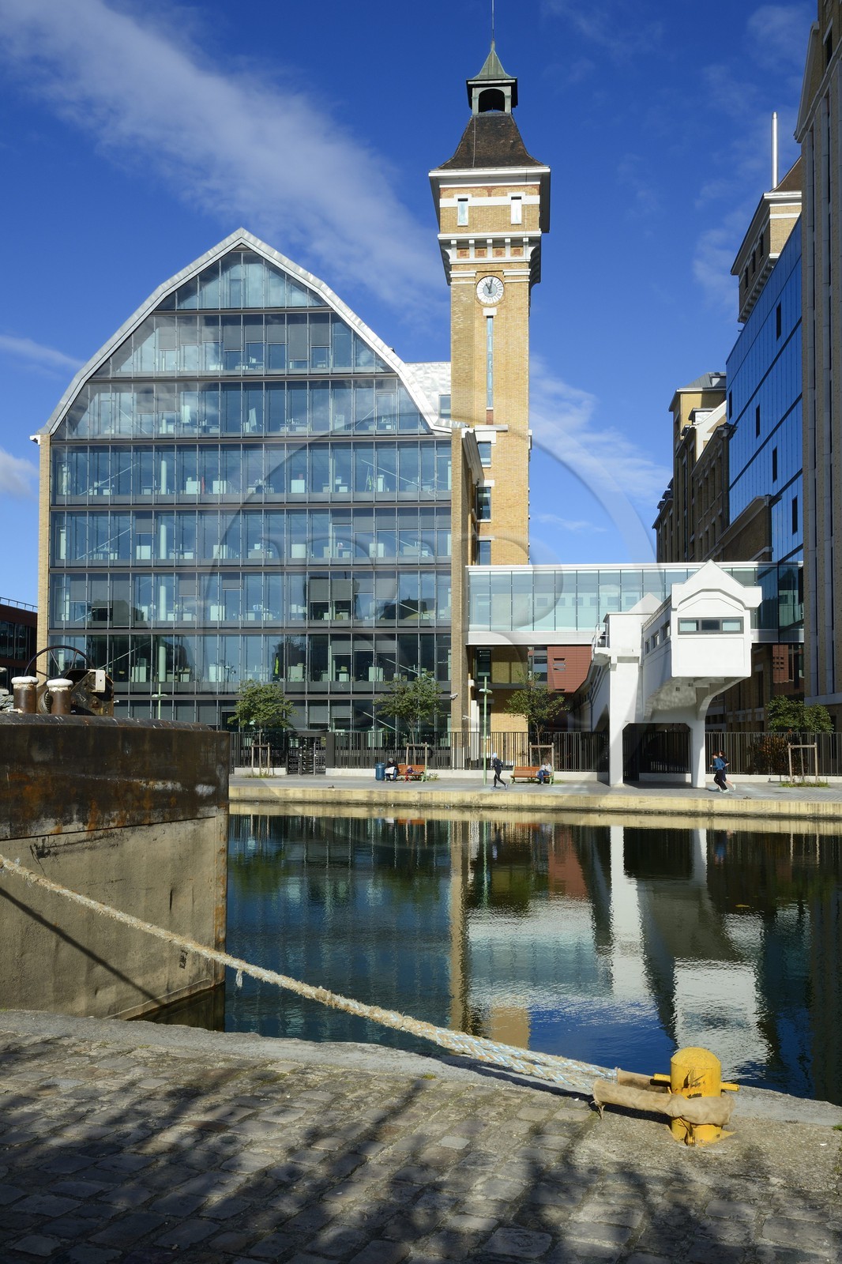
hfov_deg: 42.3
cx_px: 421
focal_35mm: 31
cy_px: 632
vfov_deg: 60.3
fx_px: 1088
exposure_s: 1/250
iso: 200
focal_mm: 31
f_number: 14
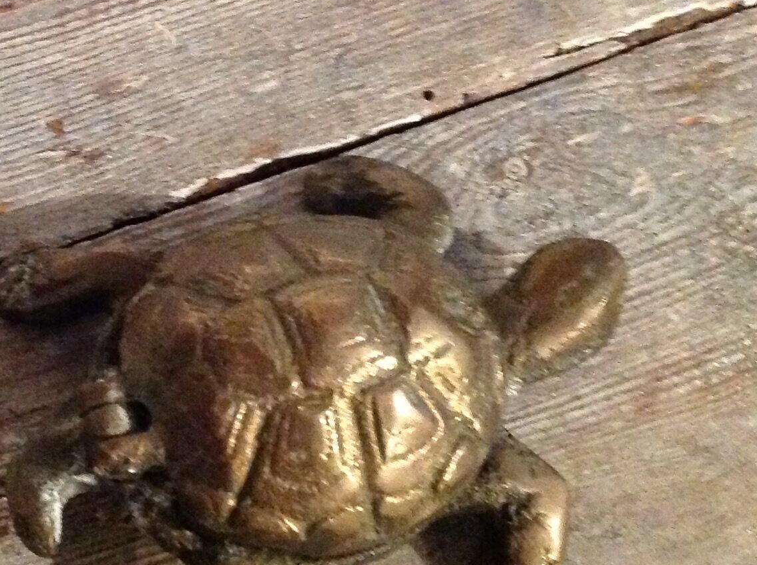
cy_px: 219
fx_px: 1747
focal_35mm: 80
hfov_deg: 23.9
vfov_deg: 18.4
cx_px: 95
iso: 800
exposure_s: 1/17
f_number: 2.4
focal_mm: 4.28
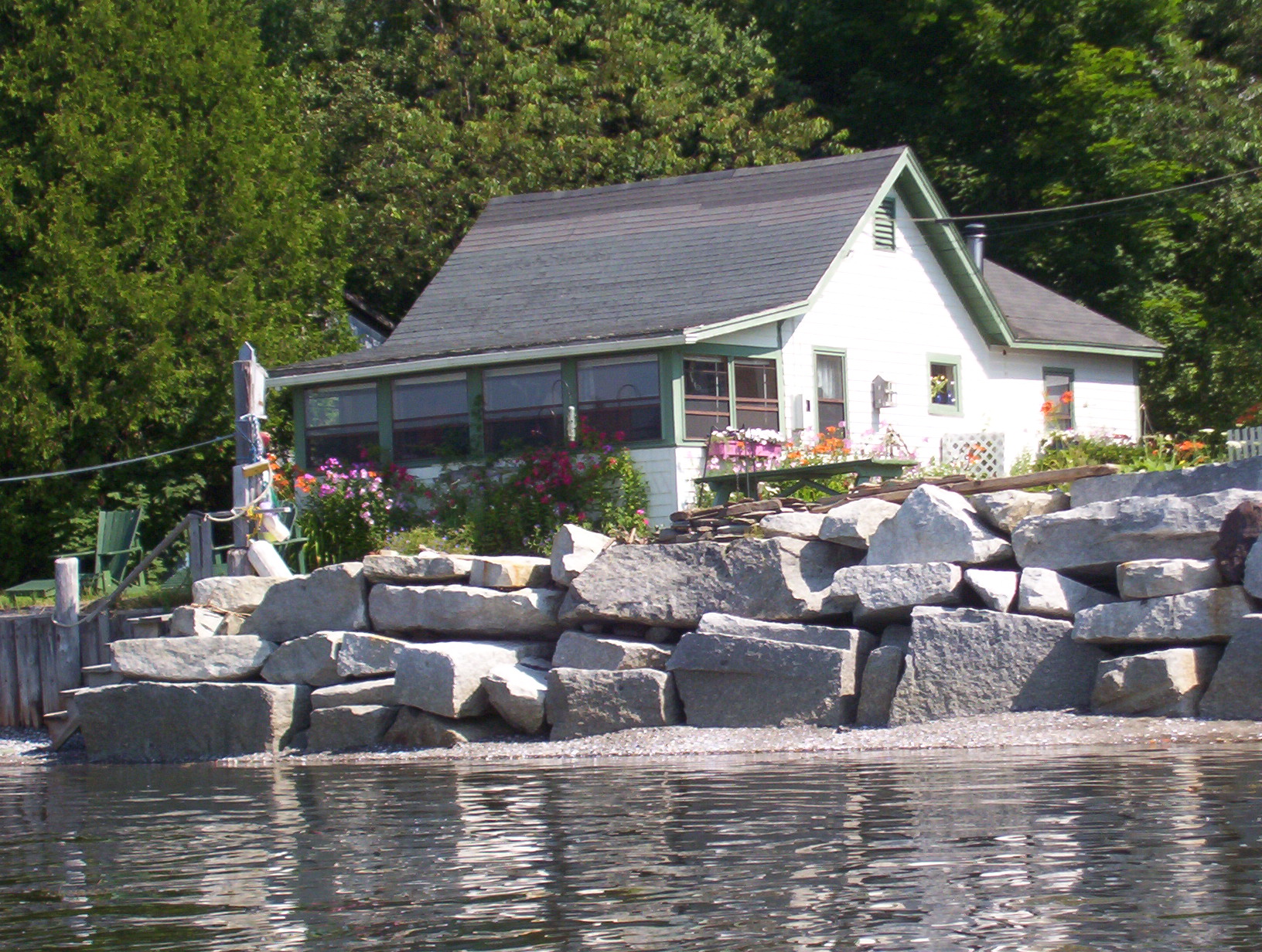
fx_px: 3947
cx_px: 631
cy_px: 476
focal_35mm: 108
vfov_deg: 13.8
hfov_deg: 18.2
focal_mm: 16.61
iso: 100
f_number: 4.72
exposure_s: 1/491
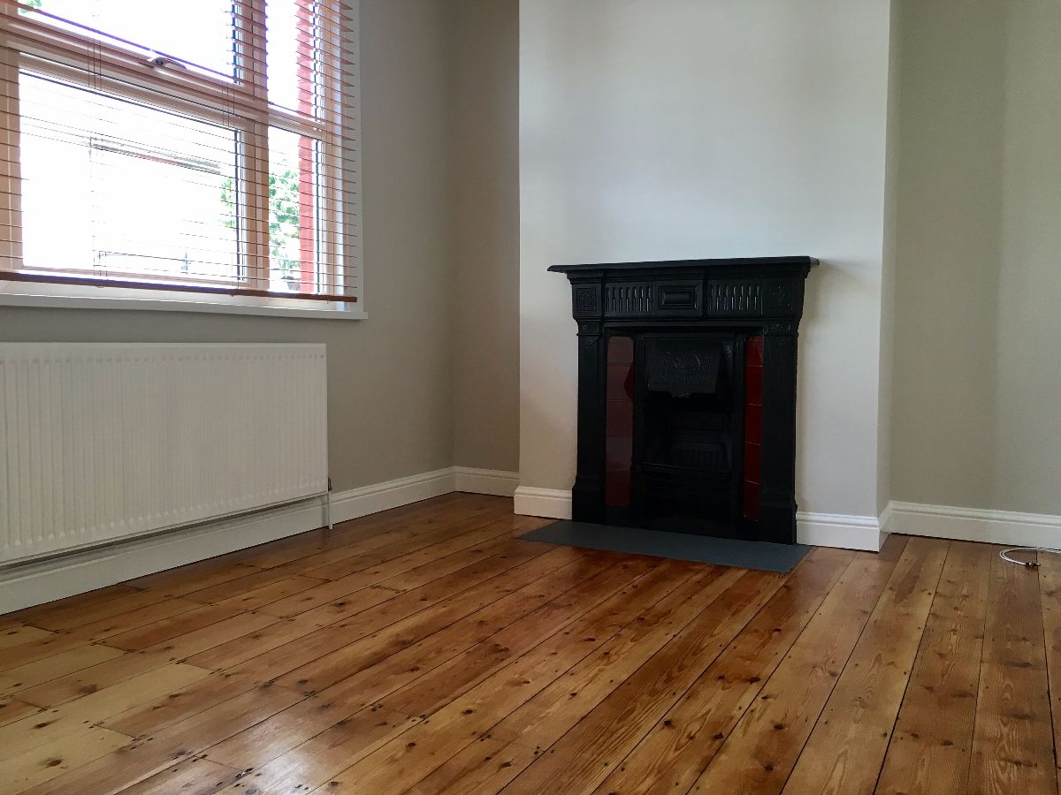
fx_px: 889
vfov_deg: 48.2
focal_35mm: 29
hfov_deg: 61.7
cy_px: 398
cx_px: 530
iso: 40
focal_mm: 4.15
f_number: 2.2
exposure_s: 1/33
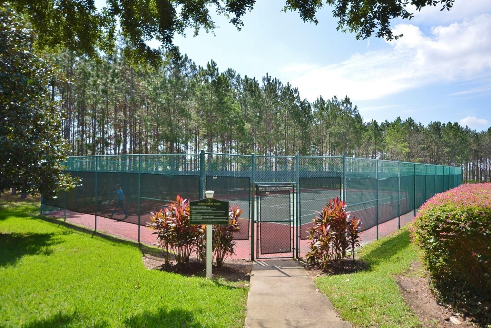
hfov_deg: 78.6
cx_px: 250
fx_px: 300
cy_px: 165
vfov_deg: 57.2
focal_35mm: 22
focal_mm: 14
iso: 400
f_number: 7.1
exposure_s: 1/1000
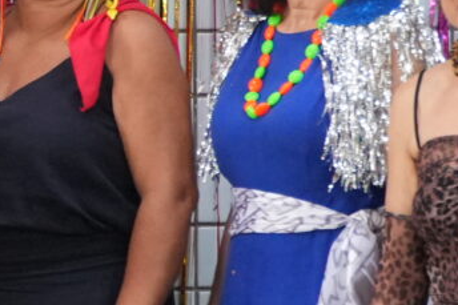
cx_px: -395
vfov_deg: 5.9
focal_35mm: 233
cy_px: 172
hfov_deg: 8.5
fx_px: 2967
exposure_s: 1/320
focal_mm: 33
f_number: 4
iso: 2500
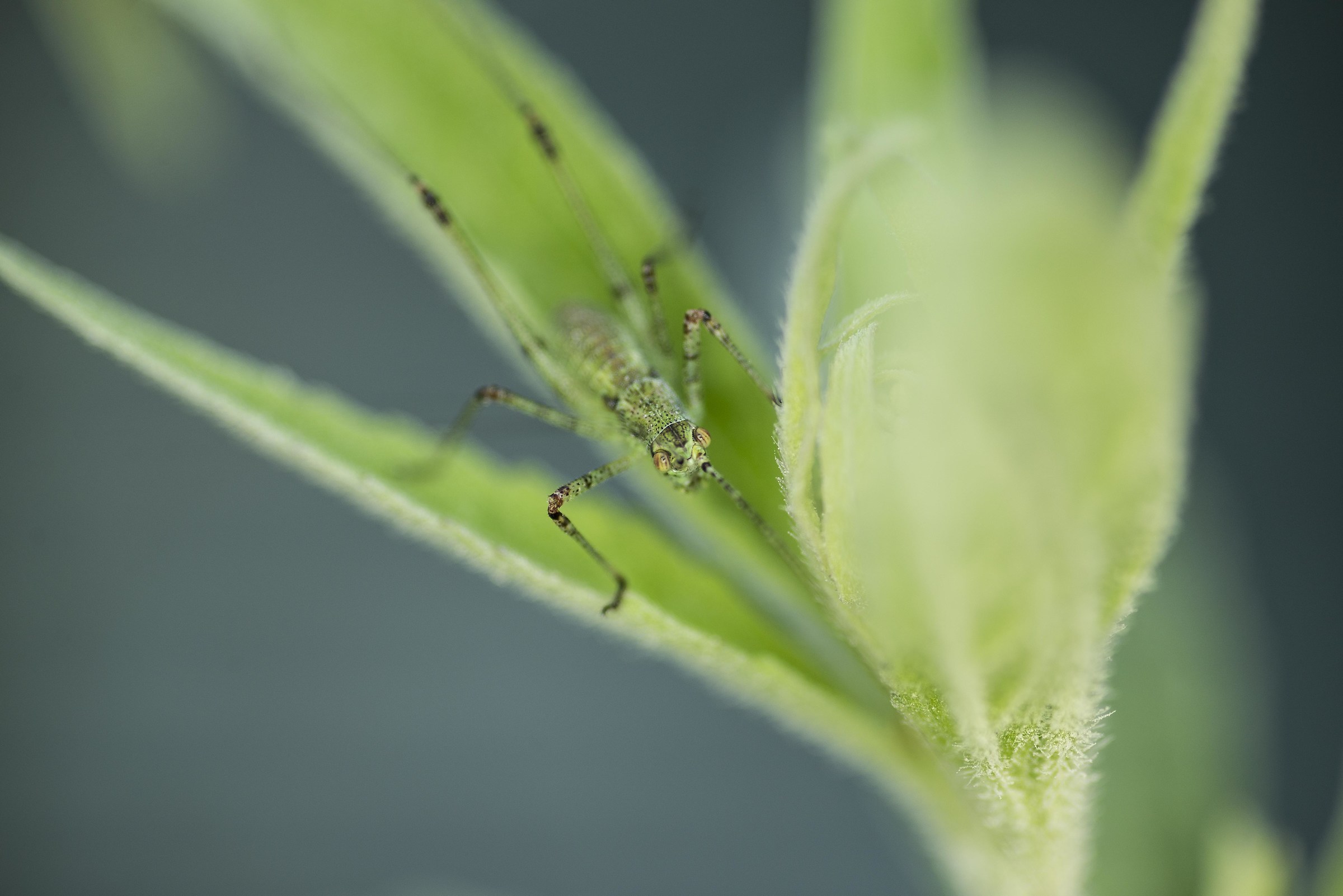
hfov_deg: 19.4
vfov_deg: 13.1
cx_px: 672
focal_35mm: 105
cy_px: 448
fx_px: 3918
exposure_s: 1/250
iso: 320
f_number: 5.3
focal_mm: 105
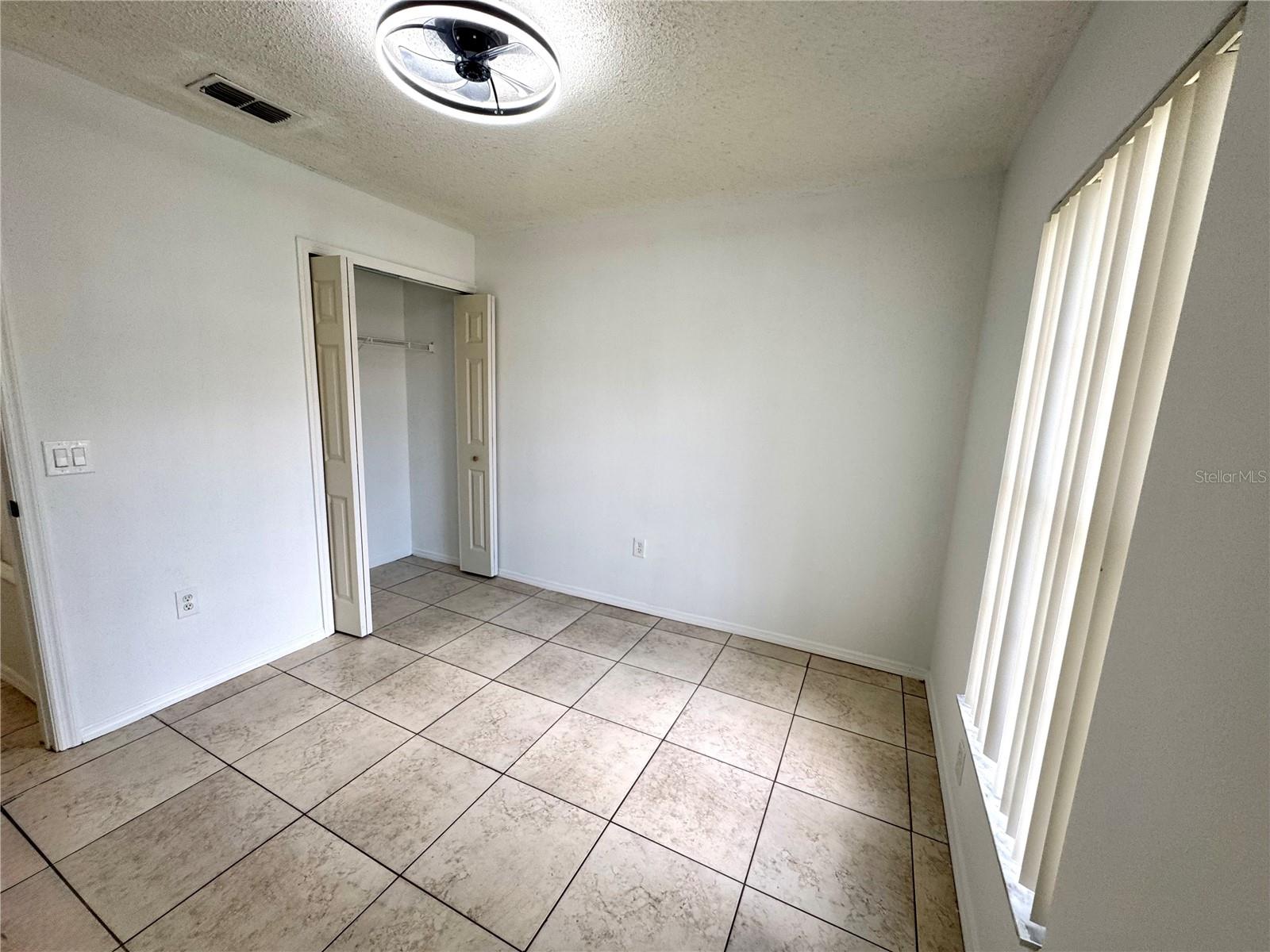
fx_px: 514
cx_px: 635
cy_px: 476
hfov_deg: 102.1
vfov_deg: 85.7
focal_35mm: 14
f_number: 2.2
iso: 80
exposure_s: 1/120
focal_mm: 2.22
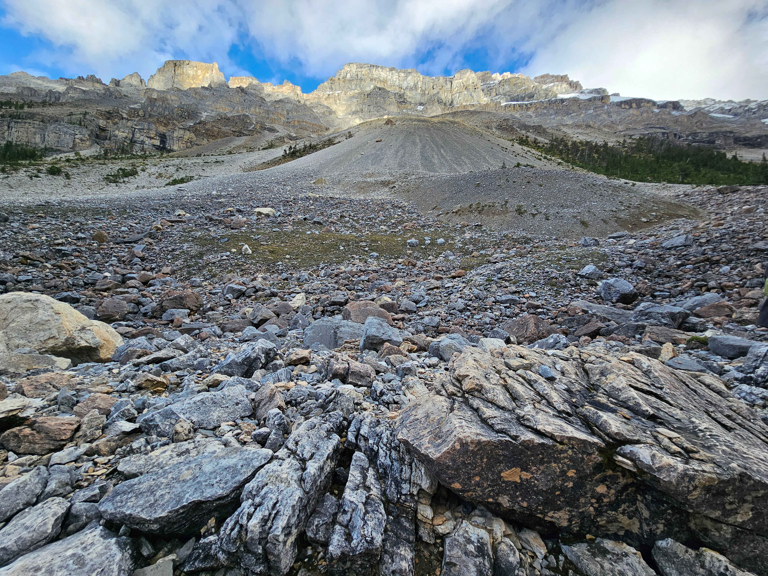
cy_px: 288
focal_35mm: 13
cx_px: 384
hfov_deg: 106.2
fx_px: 288
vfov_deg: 89.9
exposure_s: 1/792
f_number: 2.2
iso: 50
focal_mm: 2.2
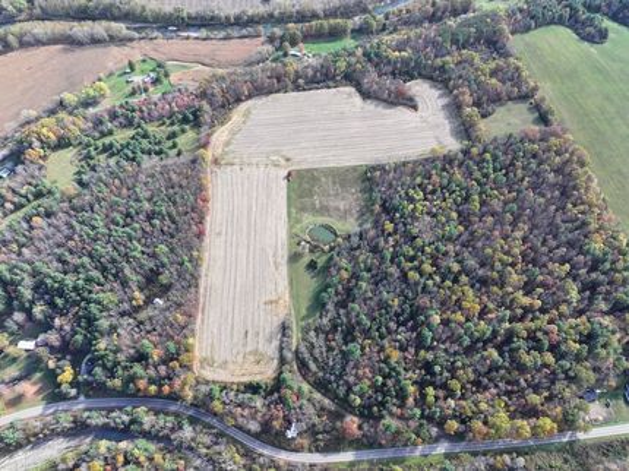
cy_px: 236
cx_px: 314
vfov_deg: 56.8
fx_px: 436
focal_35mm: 24
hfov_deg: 71.6
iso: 100
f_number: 2.8
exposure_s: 1/240
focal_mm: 12.29
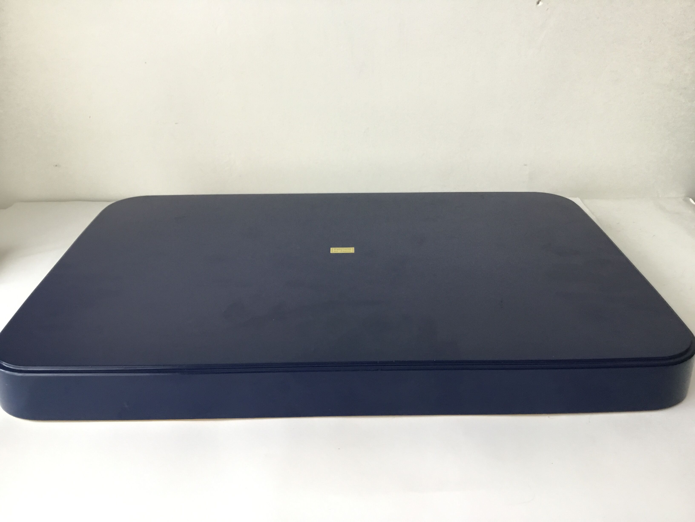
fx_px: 622
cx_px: 348
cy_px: 261
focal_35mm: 31
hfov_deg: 58.4
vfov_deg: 45.4
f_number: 2.4
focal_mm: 3.3
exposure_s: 1/33
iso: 64
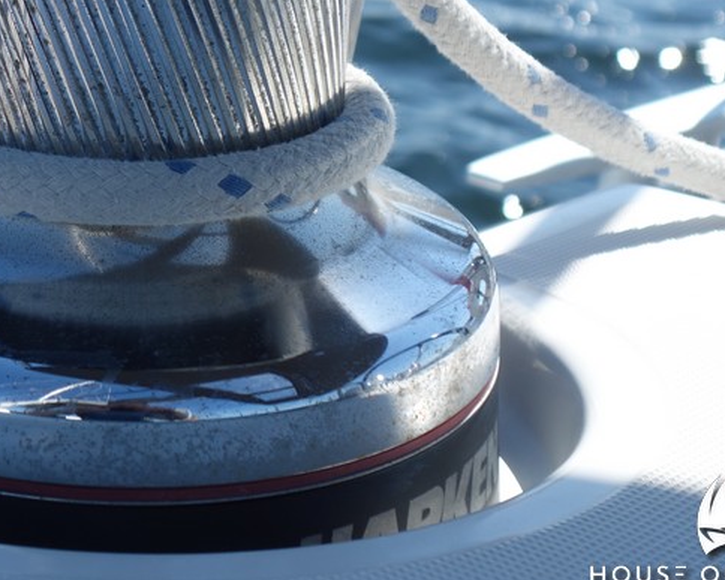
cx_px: -6
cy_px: 45
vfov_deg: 15.2
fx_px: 2145
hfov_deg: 18.7
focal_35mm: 100
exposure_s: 1/800
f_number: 4
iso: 125
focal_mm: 15.82
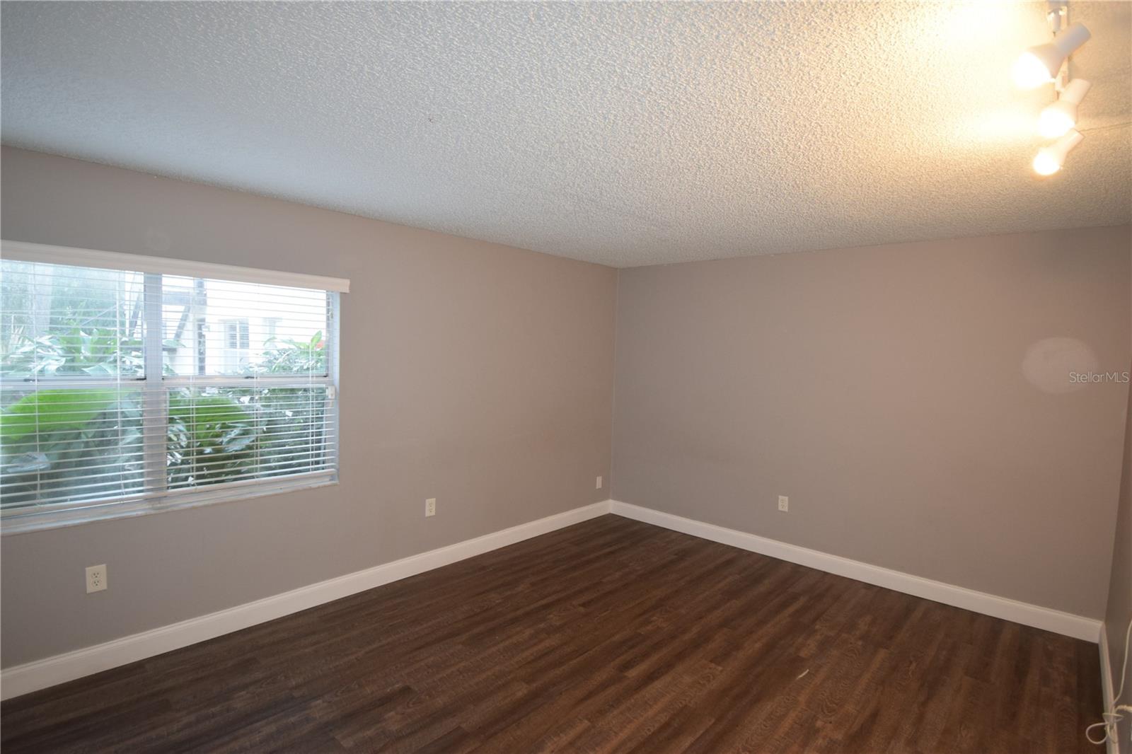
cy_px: 377
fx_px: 542
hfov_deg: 92.5
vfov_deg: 69.6
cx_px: 566
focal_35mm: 17
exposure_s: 1/80
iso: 800
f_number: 4.5
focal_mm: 11.5
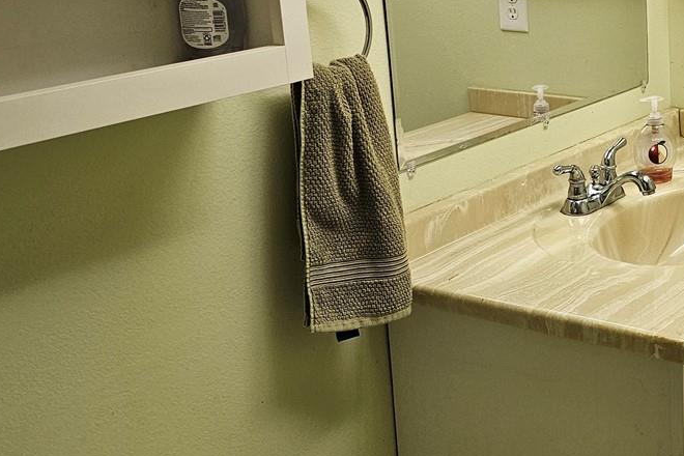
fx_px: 1102
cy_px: 138
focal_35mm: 58
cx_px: 650
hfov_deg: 32.3
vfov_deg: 23.2
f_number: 1.7
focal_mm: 6.3
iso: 200
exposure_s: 1/120
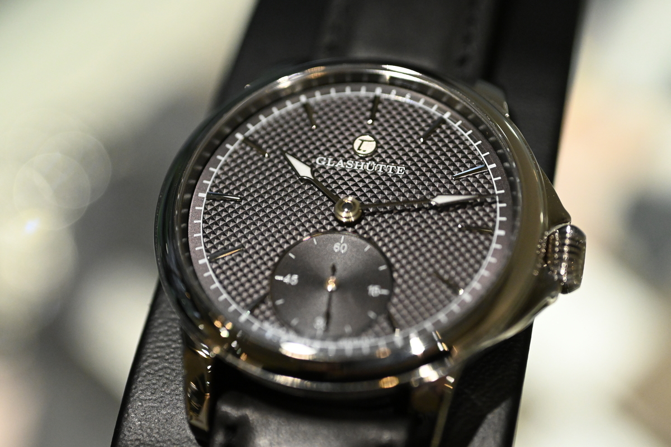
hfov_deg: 27.0
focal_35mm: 75
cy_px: 224
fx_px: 1398
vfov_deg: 18.2
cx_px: 336
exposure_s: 1/2000
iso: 4000
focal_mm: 50
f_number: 4
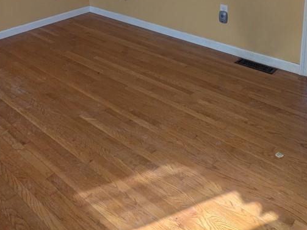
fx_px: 355
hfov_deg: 45.9
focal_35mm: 40
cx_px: 98
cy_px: -30
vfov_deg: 31.5
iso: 49
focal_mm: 1.83
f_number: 2.2
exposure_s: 1/158
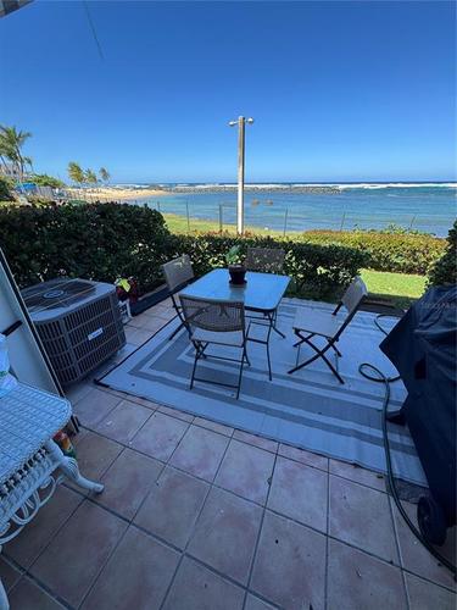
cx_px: 228
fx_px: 246
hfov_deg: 85.7
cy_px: 305
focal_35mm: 14
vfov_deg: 102.1
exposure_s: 1/533
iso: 50
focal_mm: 2.22
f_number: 2.2
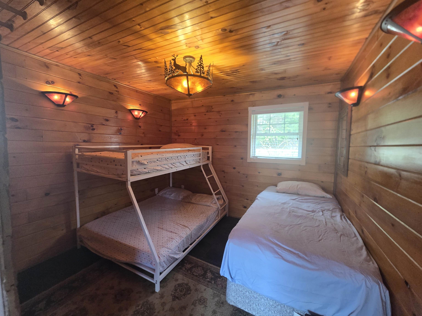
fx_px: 158
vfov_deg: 89.9
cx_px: 211
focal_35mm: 13
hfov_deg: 106.2
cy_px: 158
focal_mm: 2.2
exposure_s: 1/60
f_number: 2.2
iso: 500
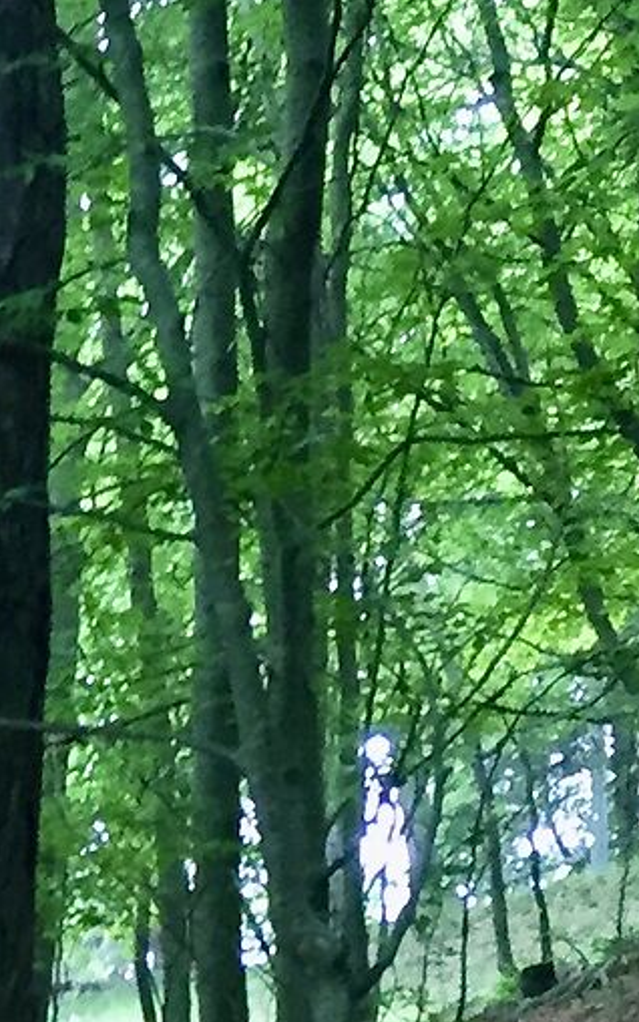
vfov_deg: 14.2
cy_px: 1022
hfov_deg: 8.2
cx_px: -975
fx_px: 4041
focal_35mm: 145
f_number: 2.2
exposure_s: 1/33
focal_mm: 4.15
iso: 160
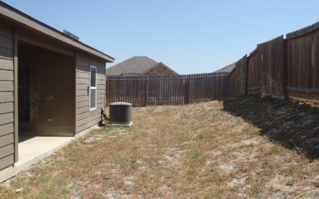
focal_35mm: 34
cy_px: 99
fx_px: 295
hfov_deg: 56.5
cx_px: 181
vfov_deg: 37.2
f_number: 3.9
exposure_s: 1/640
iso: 80
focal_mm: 5
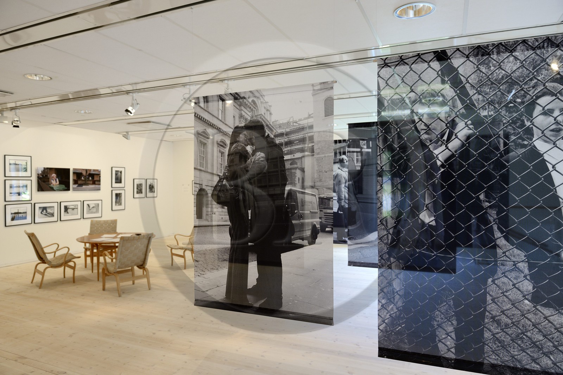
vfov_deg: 53.1
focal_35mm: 24
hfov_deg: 73.8
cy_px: 188
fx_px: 375
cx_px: 282
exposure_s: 1/40
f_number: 4.5
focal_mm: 24
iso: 800
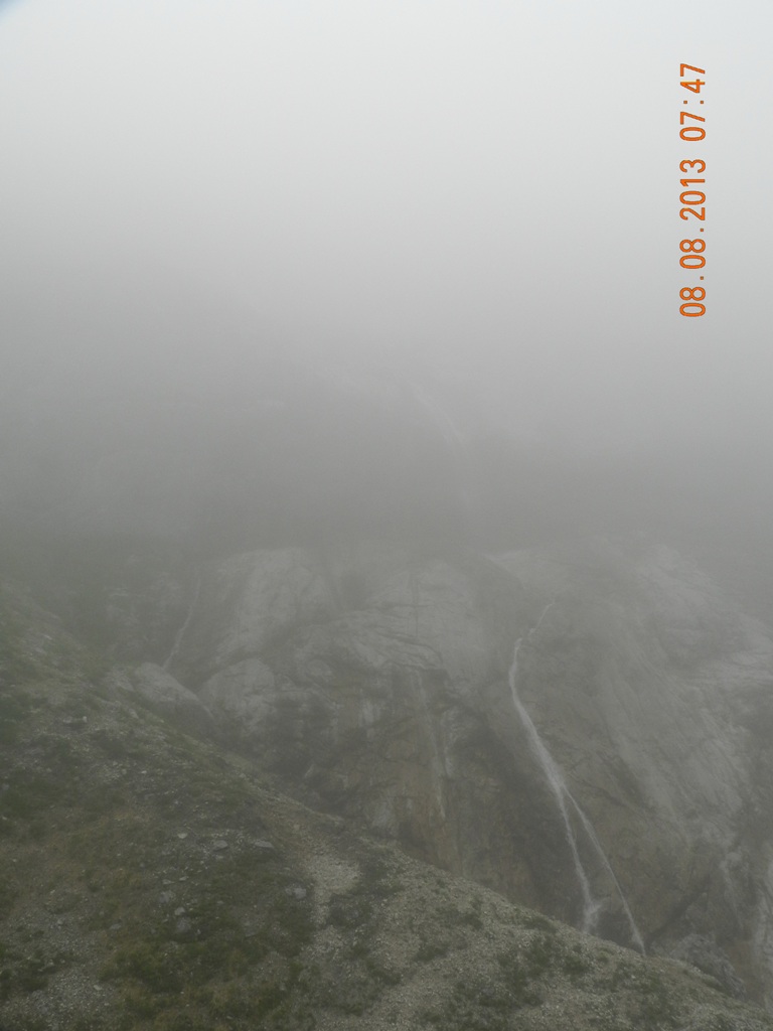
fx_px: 834
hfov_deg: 49.7
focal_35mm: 28
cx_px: 386
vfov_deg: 63.4
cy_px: 516
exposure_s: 1/125
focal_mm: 5
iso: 160
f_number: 3.6
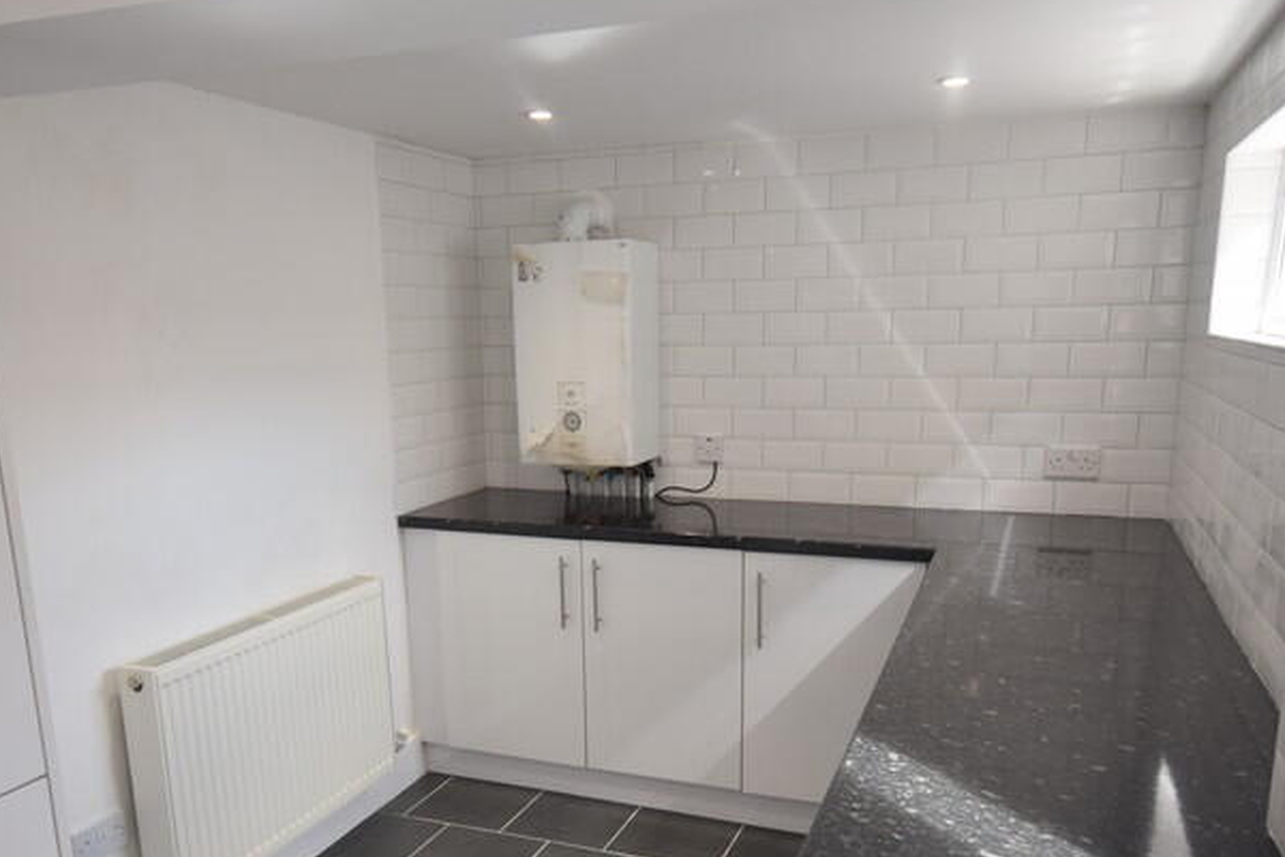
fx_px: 1050
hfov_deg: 62.9
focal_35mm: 29
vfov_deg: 43.7
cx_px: 604
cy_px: 582
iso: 400
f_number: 5.6
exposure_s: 1/125
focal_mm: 11.5
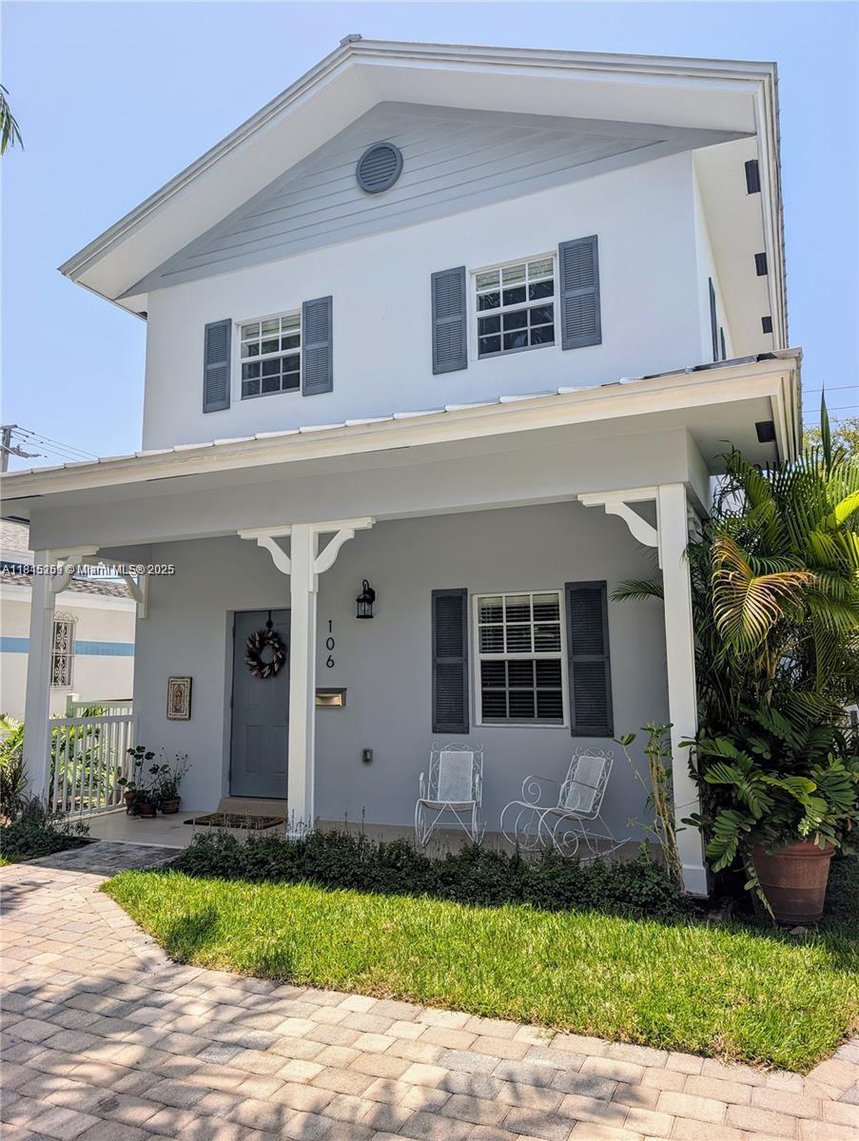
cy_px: 570
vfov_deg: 71.5
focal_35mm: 24
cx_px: 430
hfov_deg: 56.9
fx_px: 792
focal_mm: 6.9
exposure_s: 1/735
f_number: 1.68
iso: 20
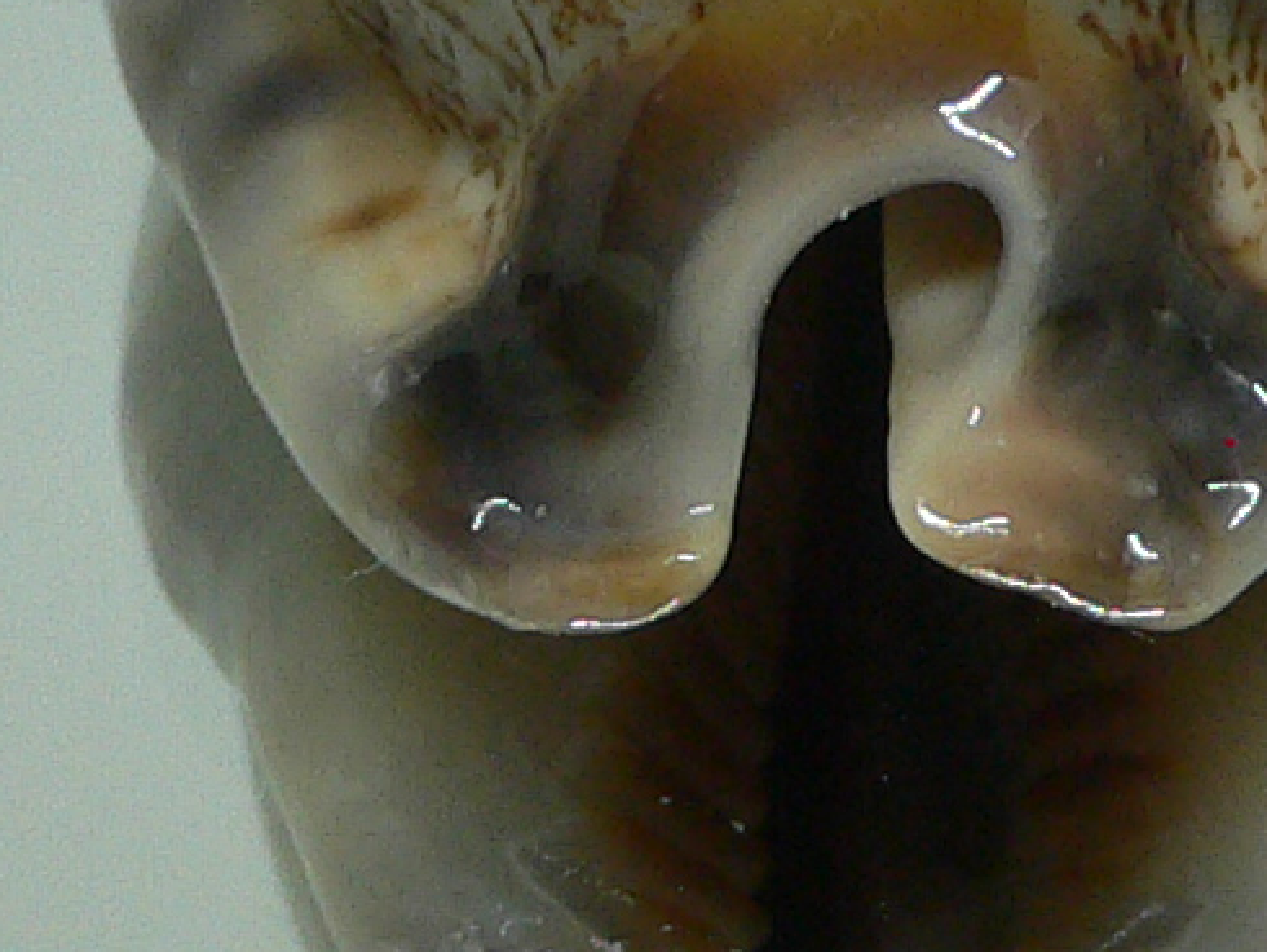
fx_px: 5273
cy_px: 57
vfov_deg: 10.2
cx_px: 939
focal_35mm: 144
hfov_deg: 13.7
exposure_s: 1/60
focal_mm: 4.6
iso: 150
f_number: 2.8
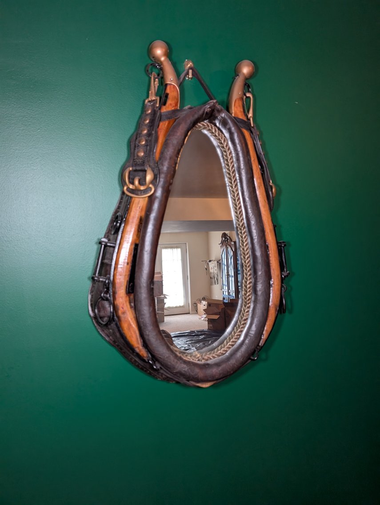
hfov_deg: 57.0
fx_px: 350
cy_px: 252
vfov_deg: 71.5
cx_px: 190
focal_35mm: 24
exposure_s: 1/120
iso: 339
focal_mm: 6.9
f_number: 1.68
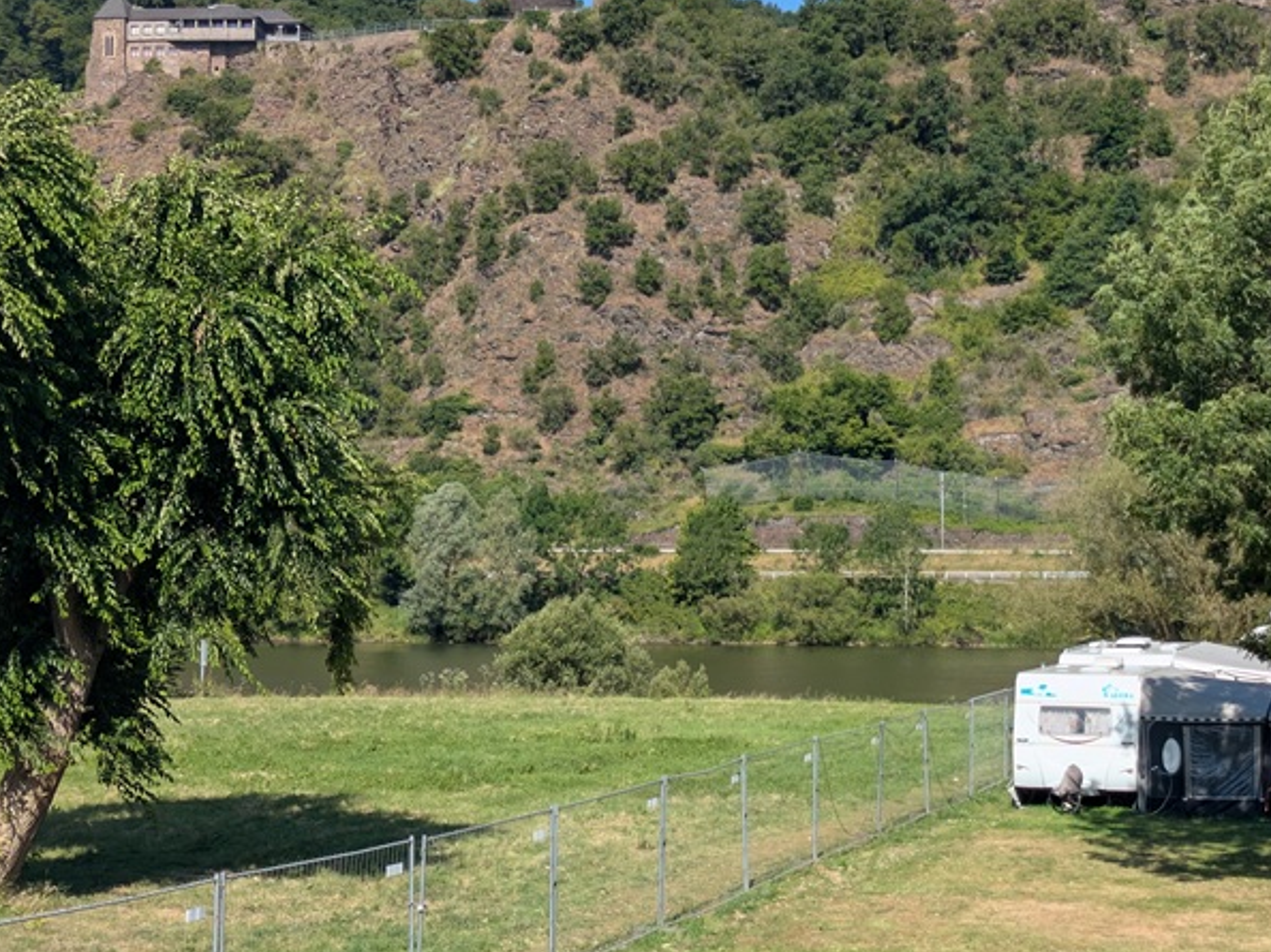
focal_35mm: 67
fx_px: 2459
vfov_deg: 21.9
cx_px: 790
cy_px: 363
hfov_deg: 28.9
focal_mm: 5.43
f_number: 1.89
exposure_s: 1/2331
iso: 50
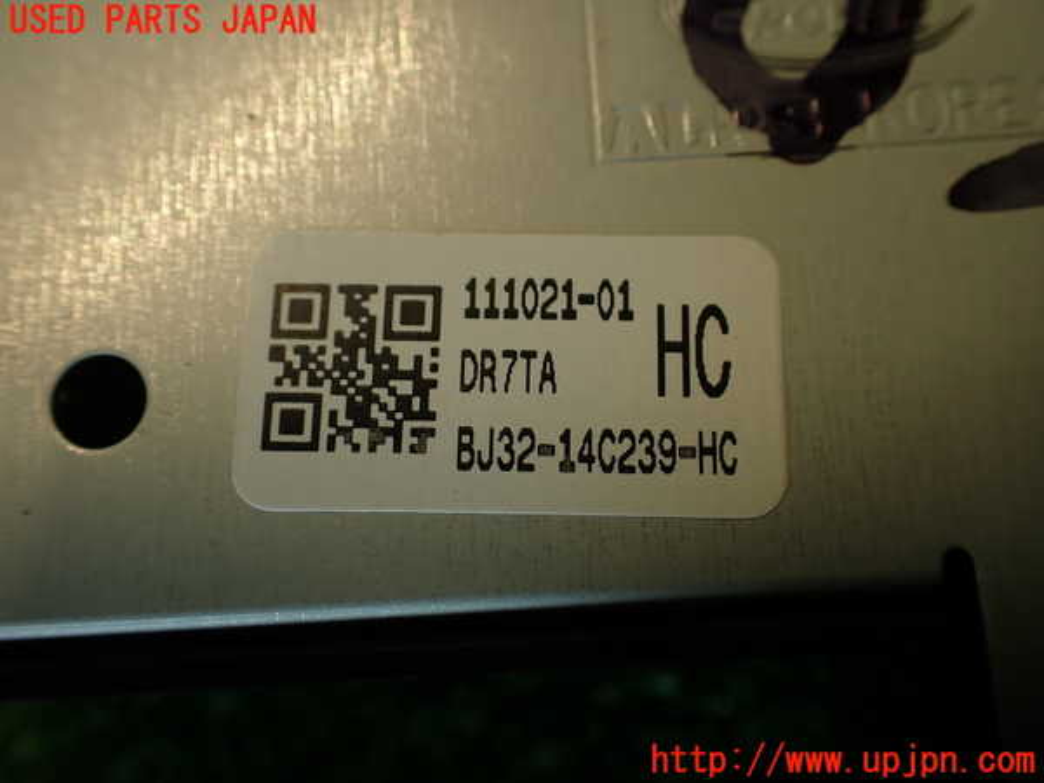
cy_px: 392
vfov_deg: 44.2
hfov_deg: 56.8
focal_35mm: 32
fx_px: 965
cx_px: 522
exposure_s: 1/60
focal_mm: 5.79
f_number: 2.4
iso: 100
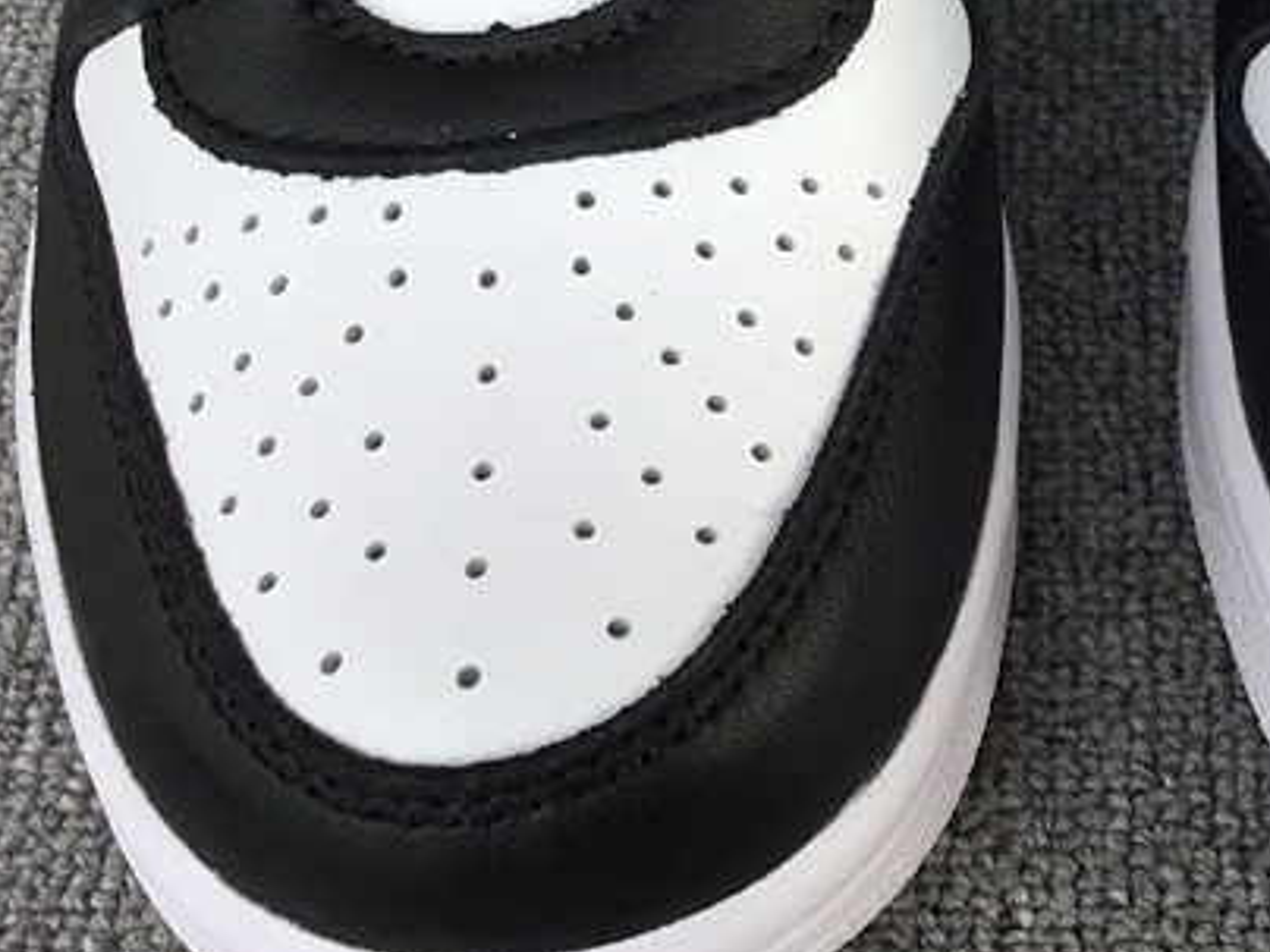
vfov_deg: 21.1
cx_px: 1025
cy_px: 200
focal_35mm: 69
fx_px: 2531
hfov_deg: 27.6
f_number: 2.4
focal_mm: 3.3
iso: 25
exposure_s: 1/384
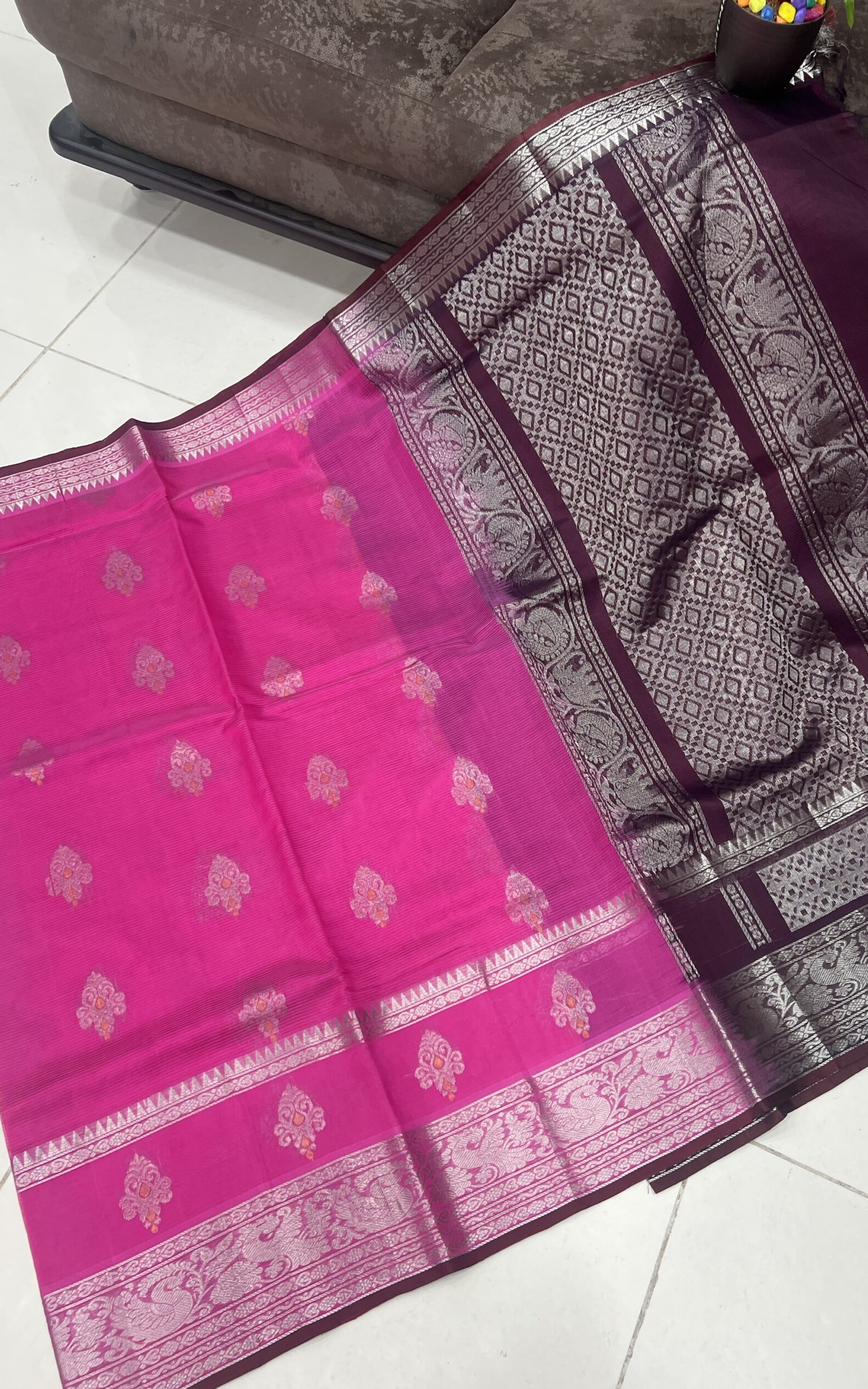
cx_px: 493
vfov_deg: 66.5
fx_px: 1060
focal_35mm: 28
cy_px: 688
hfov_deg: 44.4
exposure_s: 1/100
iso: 125
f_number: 1.5
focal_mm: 5.7
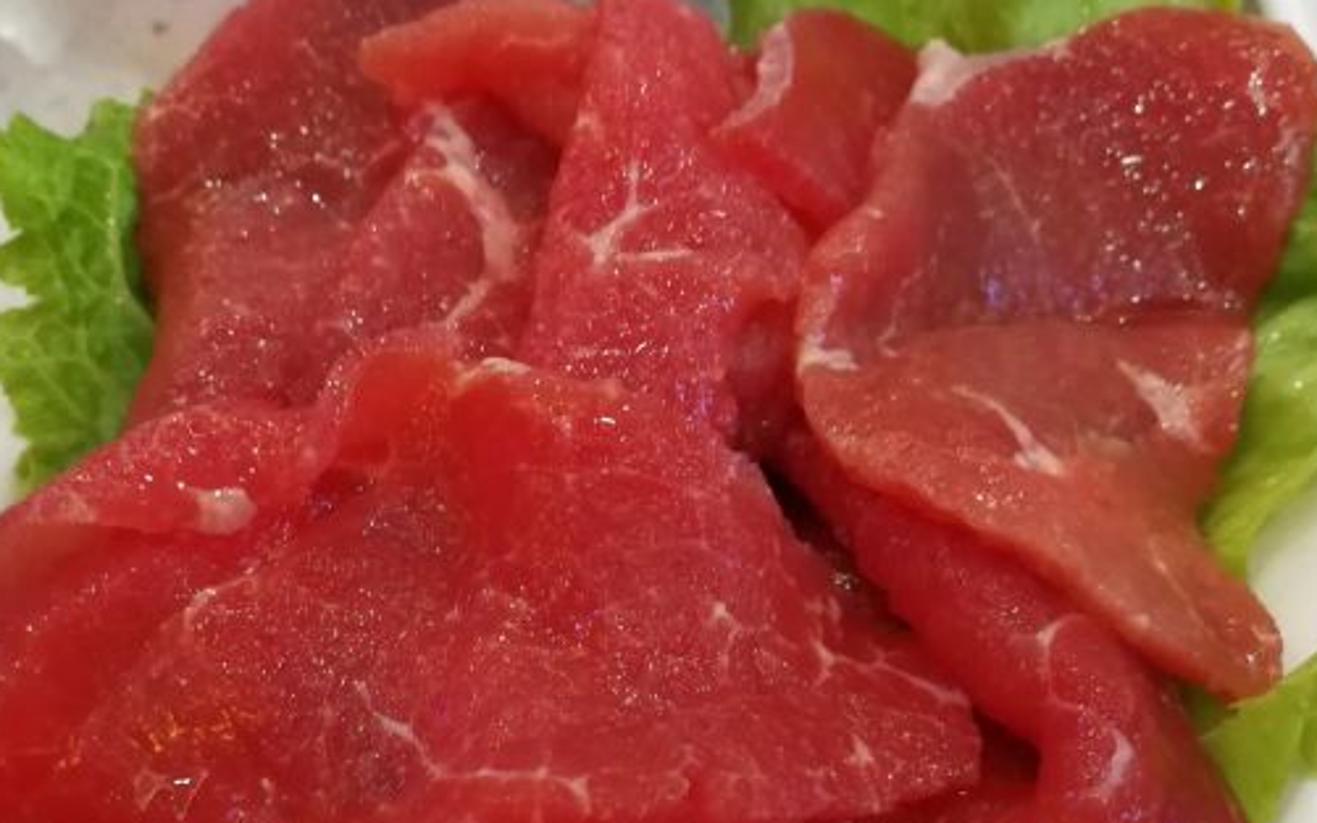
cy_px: 543
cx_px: 610
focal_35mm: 40
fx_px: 1436
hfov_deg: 49.2
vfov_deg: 31.7
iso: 400
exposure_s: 1/25
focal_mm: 3.95
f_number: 2.2
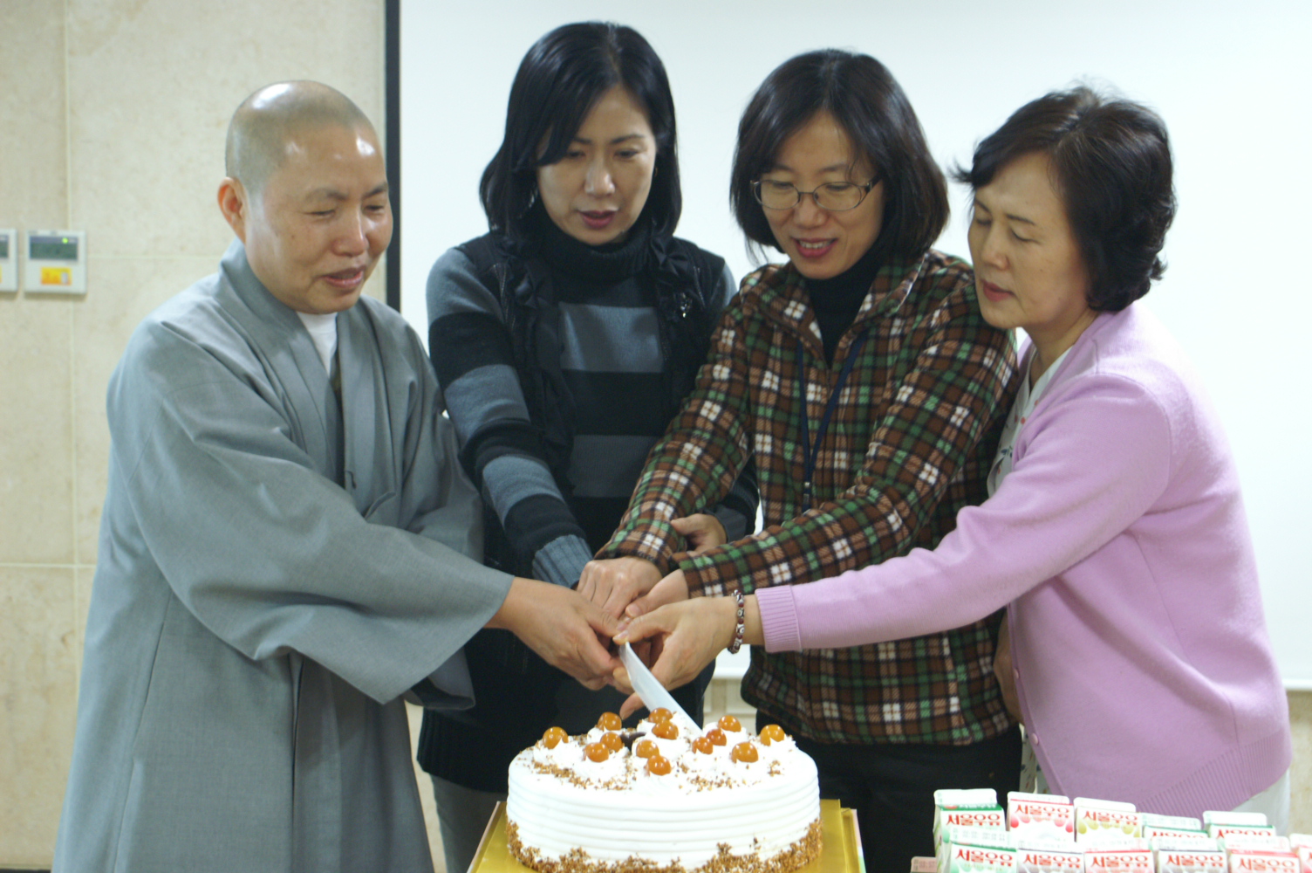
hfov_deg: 33.4
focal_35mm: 60
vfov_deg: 22.6
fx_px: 2185
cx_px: 656
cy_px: 436
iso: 800
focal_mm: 40
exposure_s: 1/13
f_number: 5.6
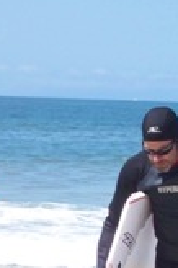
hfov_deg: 4.9
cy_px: 266
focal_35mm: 282
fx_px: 2096
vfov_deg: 7.3
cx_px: 96
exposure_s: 1/800
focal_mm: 23.7
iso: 400
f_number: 8
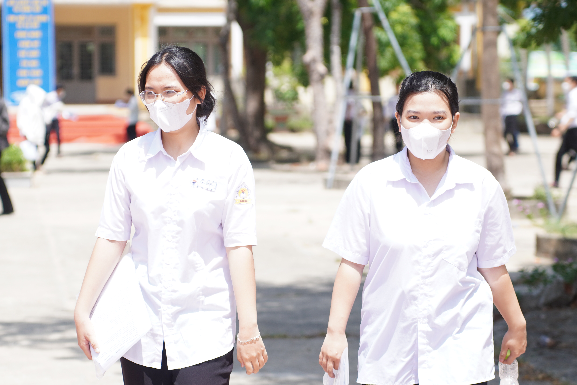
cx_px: 254
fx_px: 2189
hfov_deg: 15.0
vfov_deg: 10.0
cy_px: 195
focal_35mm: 137
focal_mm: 75
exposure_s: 1/800
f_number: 2.8
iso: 100
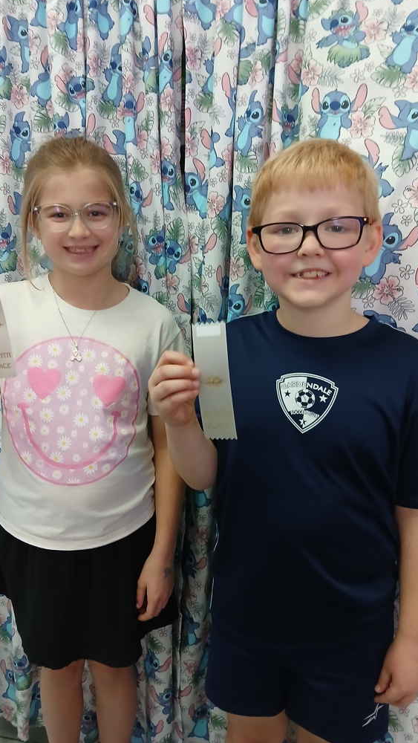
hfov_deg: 40.2
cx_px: 196
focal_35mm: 29
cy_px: 363
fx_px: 571
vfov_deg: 66.0
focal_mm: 3.98
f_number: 1.8
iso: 400
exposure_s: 1/24
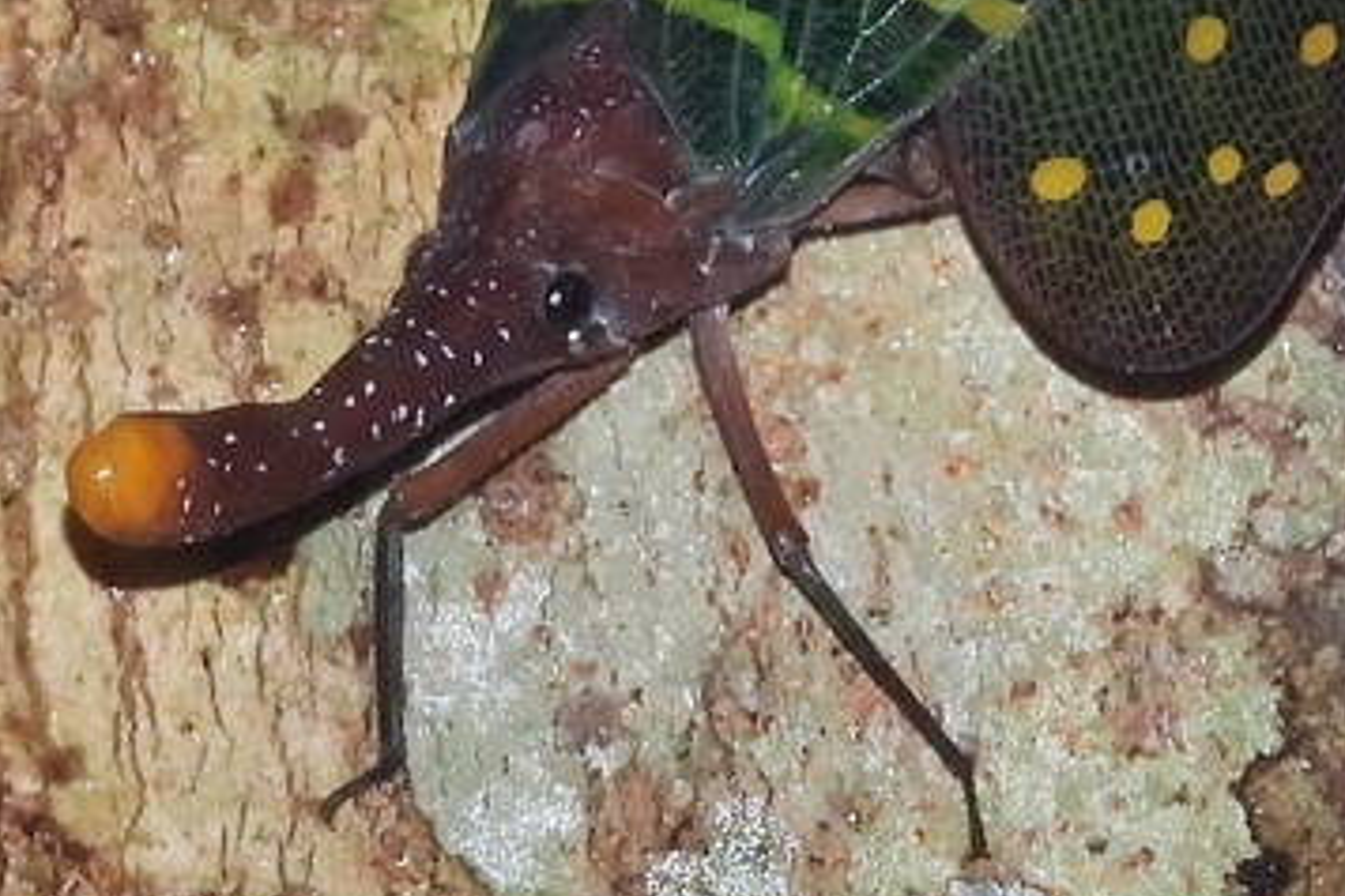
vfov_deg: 0.9
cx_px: 889
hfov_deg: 1.4
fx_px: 56635
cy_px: -399
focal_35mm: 1516
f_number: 5.6
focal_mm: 107
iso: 200
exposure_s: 1/60
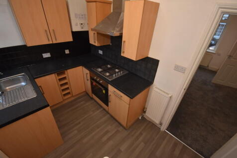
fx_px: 99
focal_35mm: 15
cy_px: 79
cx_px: 118
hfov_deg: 100.4
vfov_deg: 77.3
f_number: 4
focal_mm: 10
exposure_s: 1/125
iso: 1000
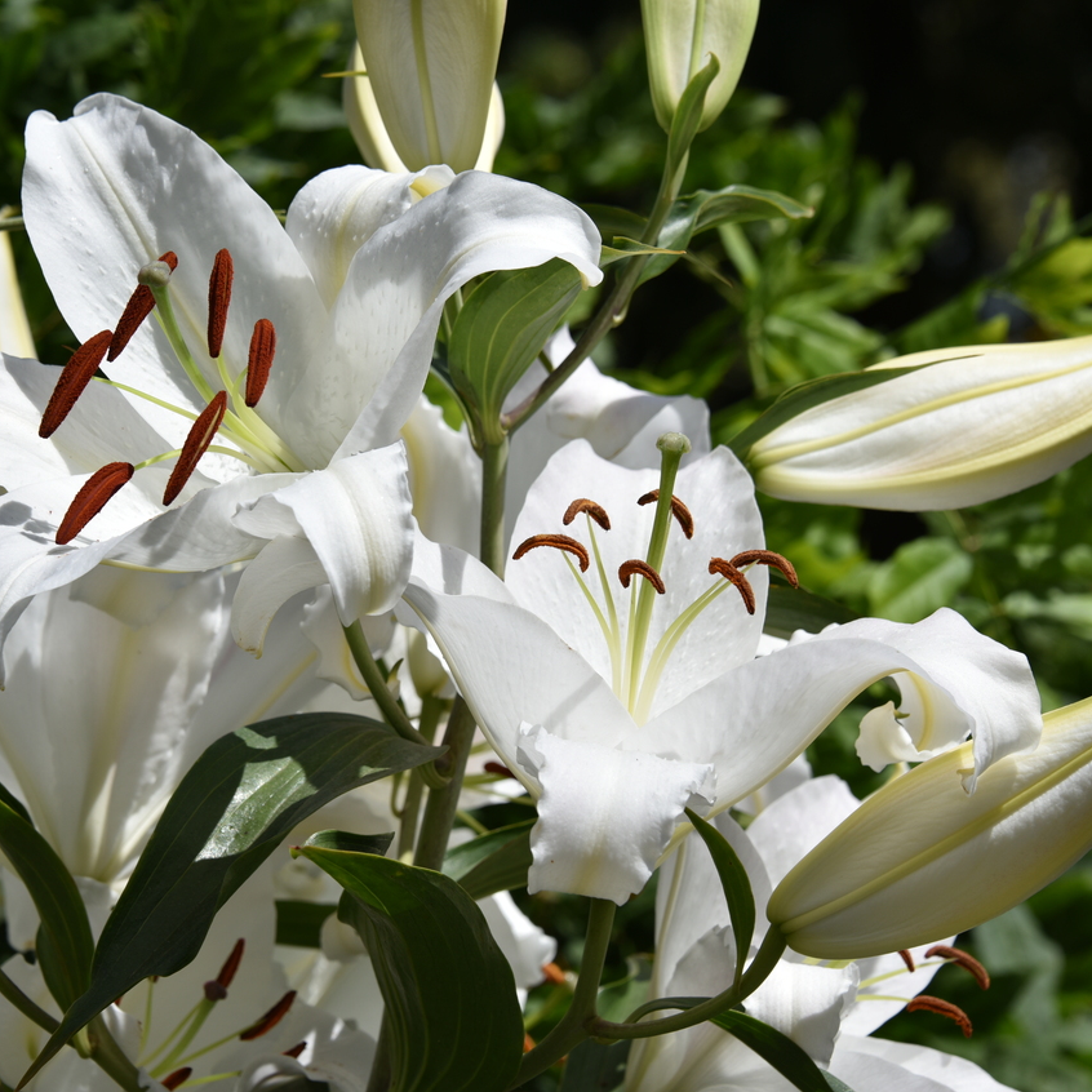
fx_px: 5139
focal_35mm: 144
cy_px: 549
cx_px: 489
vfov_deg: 12.1
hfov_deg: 12.1
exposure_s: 1/400
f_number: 10
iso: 100
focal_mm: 112
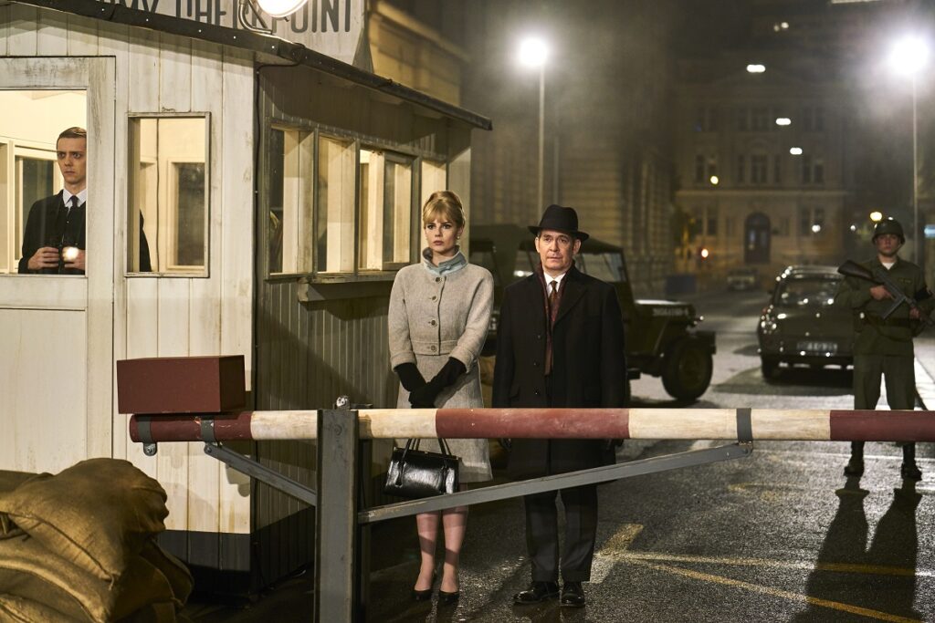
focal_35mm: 70
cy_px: 312
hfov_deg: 28.8
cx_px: 468
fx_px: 1818
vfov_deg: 19.5
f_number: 2.8
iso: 1600
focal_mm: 70
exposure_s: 1/100
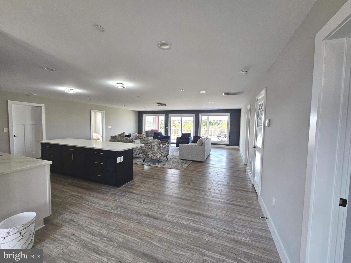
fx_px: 132
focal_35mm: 13
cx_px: 176
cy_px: 132
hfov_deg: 106.2
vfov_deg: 89.9
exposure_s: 1/60
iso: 80
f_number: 2.2
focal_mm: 2.2
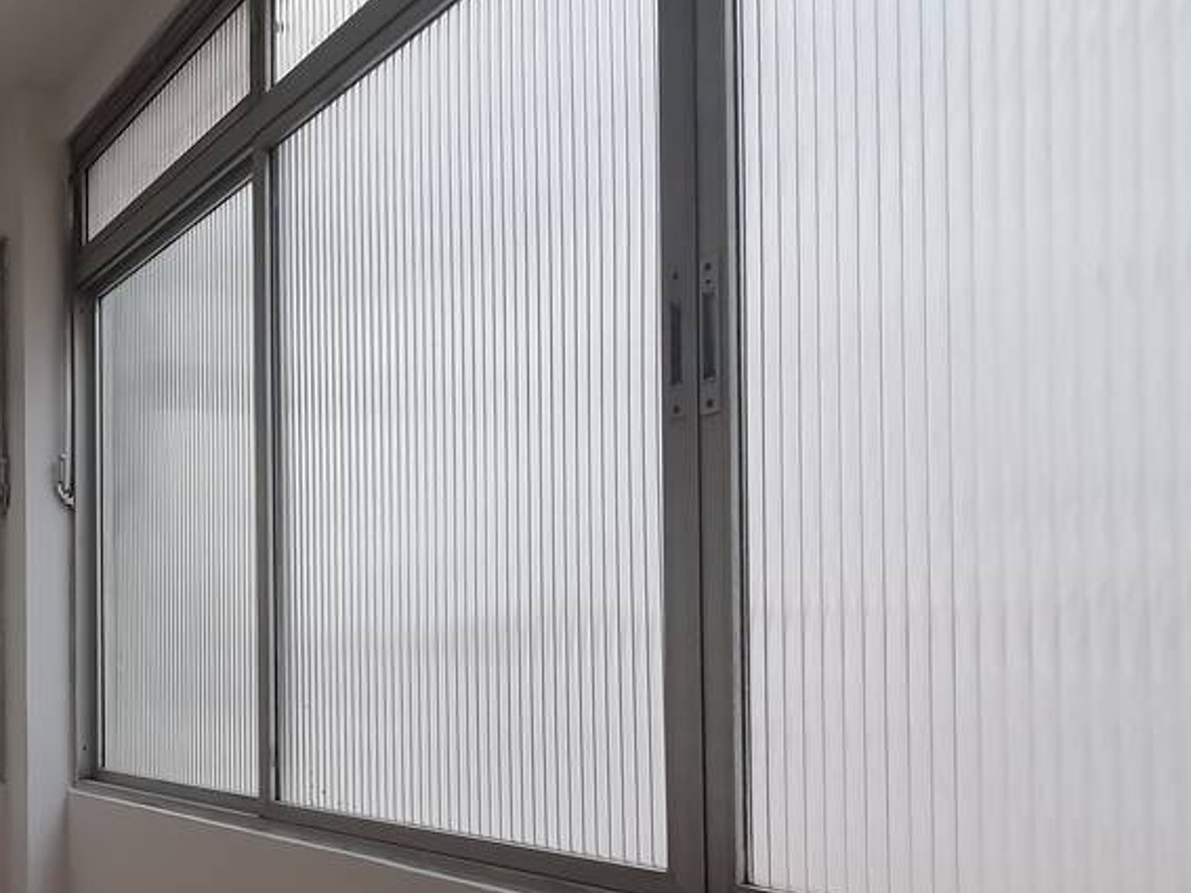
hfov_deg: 49.2
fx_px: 1135
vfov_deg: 42.1
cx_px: 111
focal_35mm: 33
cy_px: 624
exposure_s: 1/60
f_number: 2.2
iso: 160
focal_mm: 1.8
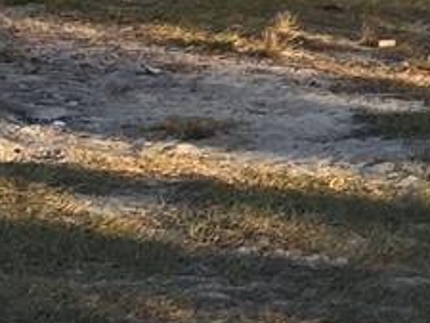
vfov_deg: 7.0
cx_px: 1145
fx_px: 2560
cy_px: -264
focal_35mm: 206
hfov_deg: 8.5
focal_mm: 4.15
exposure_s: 1/574
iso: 25
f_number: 2.2
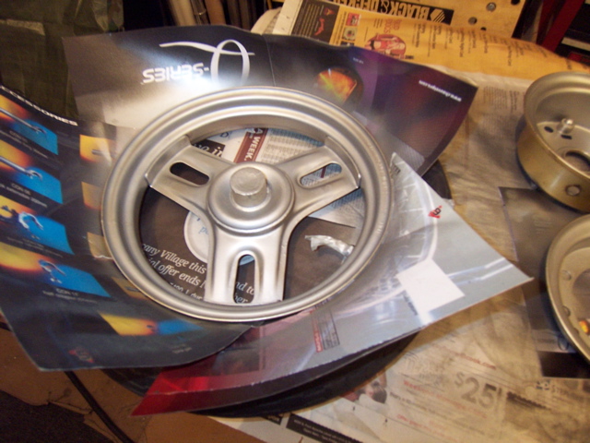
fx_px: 392
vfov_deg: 58.9
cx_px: 295
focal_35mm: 23
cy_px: 222
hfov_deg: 73.9
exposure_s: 1/30
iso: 200
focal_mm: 3.8
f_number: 2.8
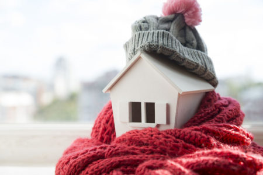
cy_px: 88
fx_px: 511
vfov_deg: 19.5
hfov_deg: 28.8
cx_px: 132
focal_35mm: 70
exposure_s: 1/200
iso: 160
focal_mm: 70
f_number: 6.3
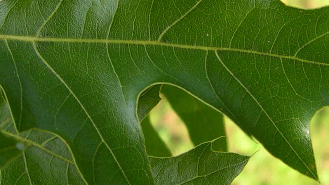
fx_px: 969
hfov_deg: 19.2
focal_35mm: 111
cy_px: 31
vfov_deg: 10.9
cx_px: 99
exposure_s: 1/173
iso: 100
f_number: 2.8
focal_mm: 8
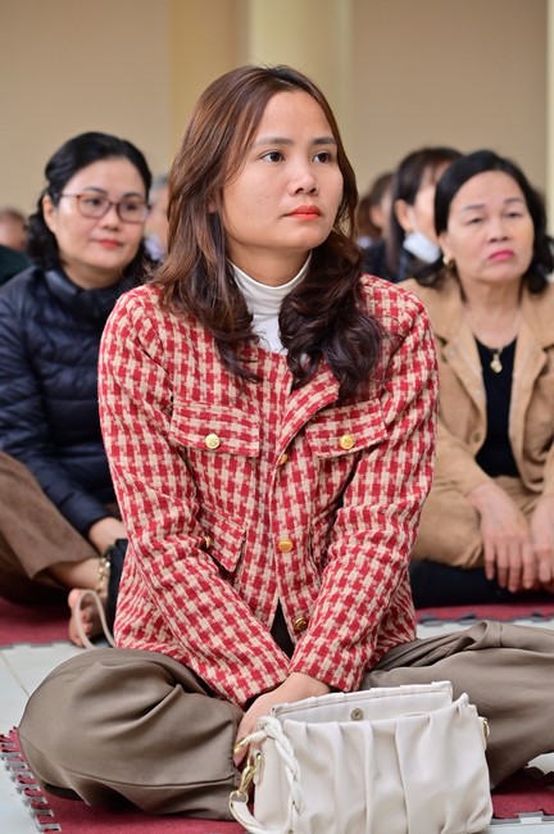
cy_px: 417
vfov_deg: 19.5
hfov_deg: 13.0
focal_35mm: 105
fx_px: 2429
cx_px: 277
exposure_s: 1/160
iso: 1250
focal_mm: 105
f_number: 5.6
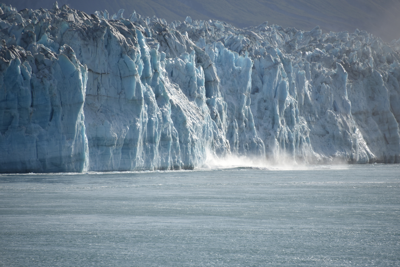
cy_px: 134
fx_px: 3334
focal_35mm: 300
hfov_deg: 6.9
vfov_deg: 4.6
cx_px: 200
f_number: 7.1
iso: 100
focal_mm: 300
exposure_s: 1/640
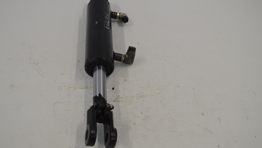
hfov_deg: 49.4
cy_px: 72
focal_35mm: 41
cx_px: 131
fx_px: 285
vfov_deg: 29.0
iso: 400
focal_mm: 26
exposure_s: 1/125
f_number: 5.6
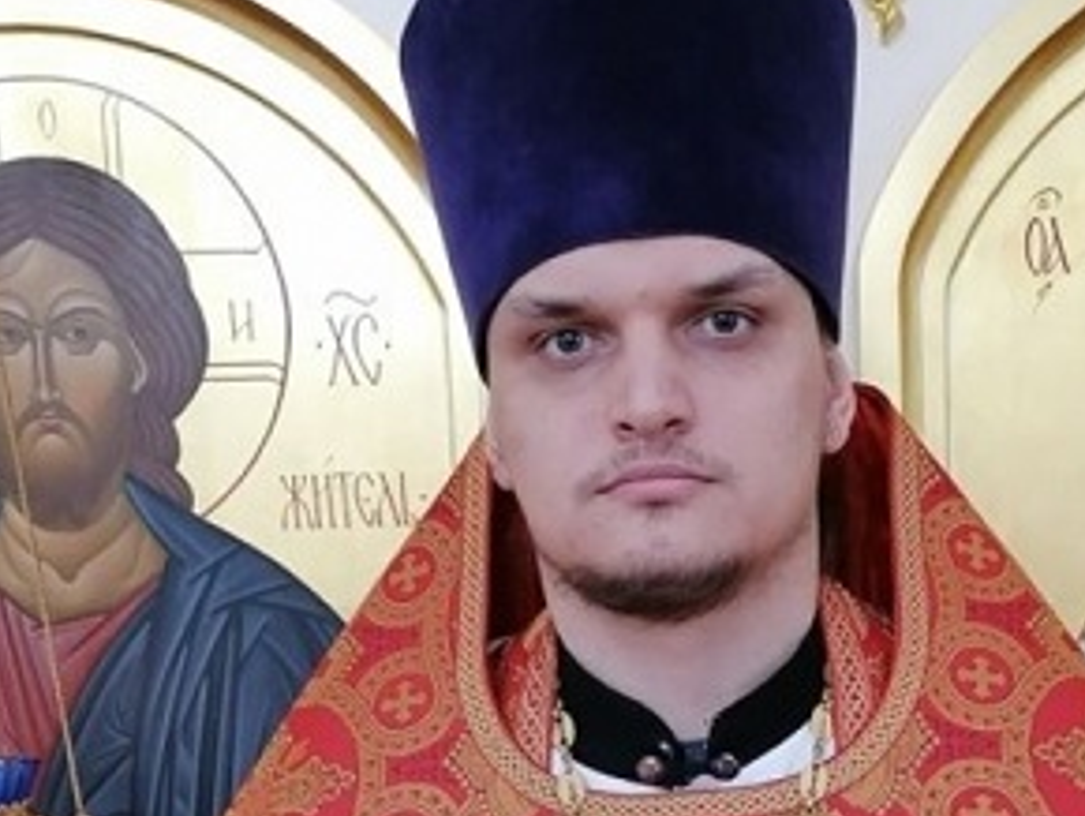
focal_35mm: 40
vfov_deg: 36.0
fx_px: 1255
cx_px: 737
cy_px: 457
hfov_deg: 45.9
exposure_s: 1/33
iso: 64
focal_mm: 4.15
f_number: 2.2
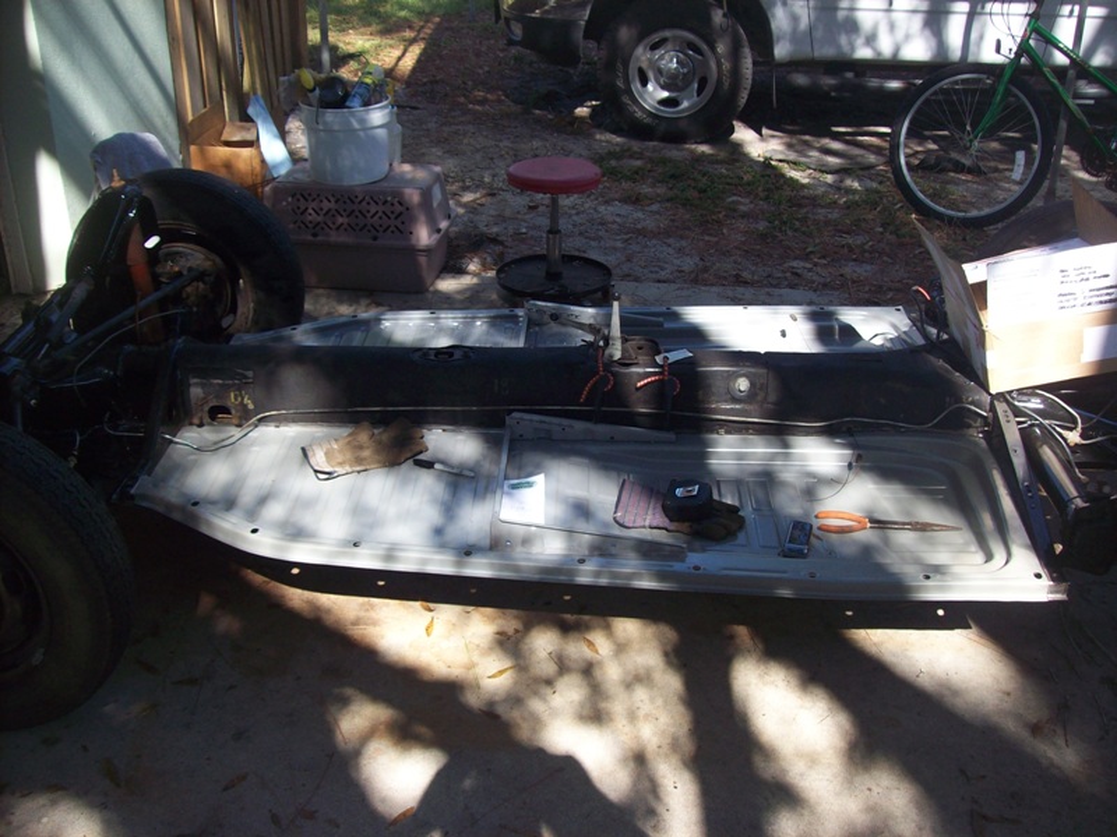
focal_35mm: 36
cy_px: 418
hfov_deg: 51.4
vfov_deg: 39.7
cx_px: 558
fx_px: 1162
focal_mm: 6
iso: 80
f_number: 2.7
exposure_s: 1/369
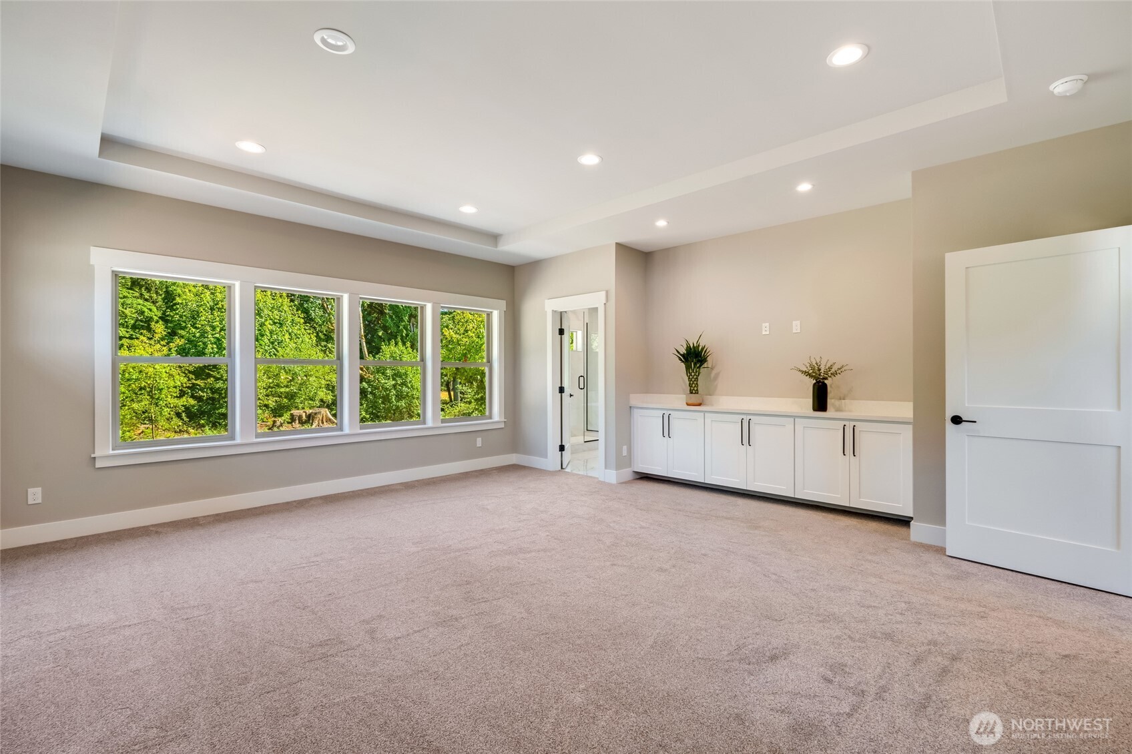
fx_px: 503
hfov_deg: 96.7
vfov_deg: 73.7
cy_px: 377
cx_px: 566
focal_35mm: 16
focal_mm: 16
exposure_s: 1/320
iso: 400
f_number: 9
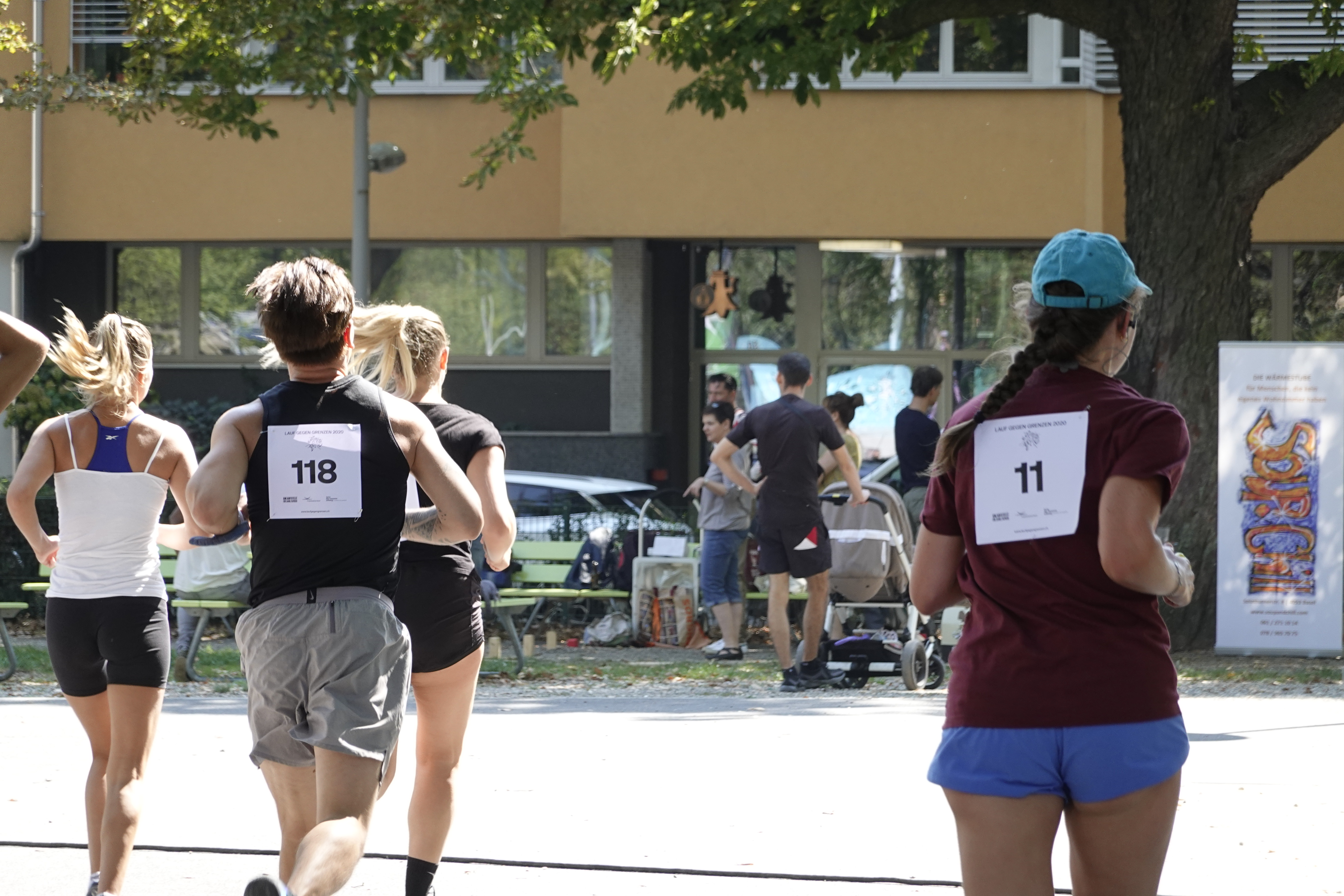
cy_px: 448
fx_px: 6309
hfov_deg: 12.2
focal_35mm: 169
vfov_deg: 8.1
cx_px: 672
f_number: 4.5
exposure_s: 1/200
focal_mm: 61.19
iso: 250
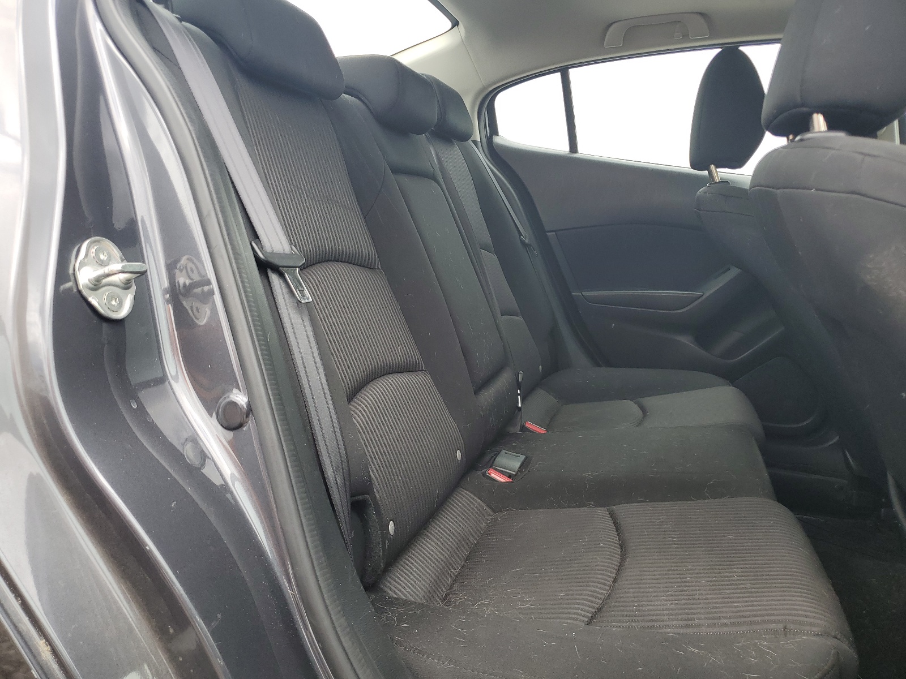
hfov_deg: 67.3
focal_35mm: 26
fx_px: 680
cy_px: 340
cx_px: 453
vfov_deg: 53.1
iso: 50
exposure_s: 1/417
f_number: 1.5
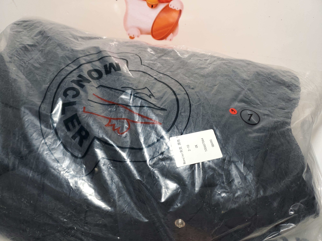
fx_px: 242
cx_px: 161
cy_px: 120
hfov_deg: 67.3
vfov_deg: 53.1
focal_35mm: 26
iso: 50
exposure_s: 1/365
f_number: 1.5
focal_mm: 4.3
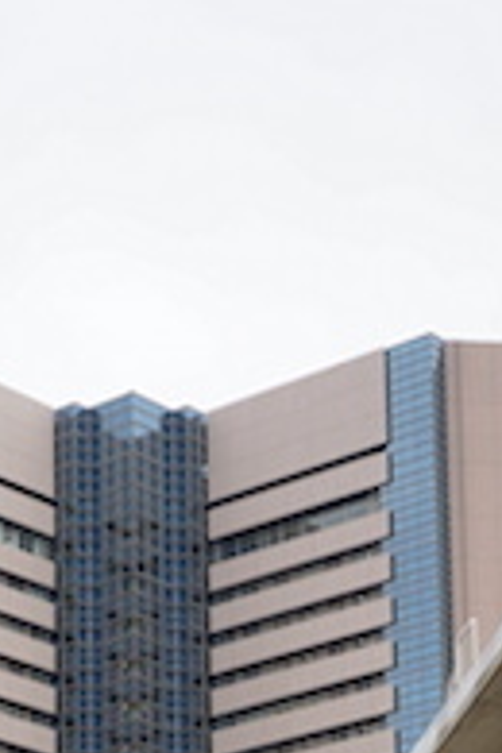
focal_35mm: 125
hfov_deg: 11.0
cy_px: 1112
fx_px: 2605
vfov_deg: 15.3
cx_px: 299
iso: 200
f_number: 6.3
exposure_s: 1/160
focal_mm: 27
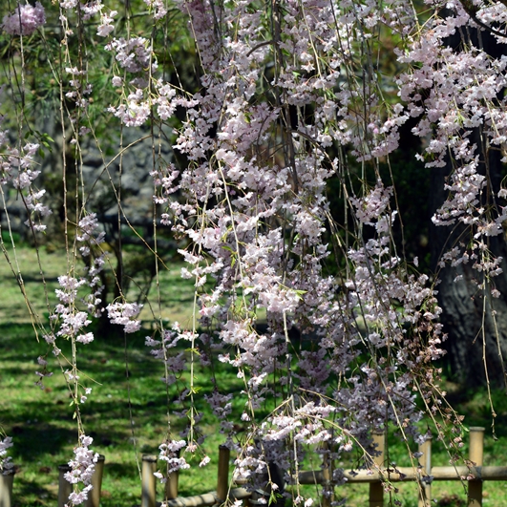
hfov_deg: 13.6
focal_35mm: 128
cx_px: 253
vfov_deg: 13.6
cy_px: 180
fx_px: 2121
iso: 400
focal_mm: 100
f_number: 10
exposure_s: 1/400
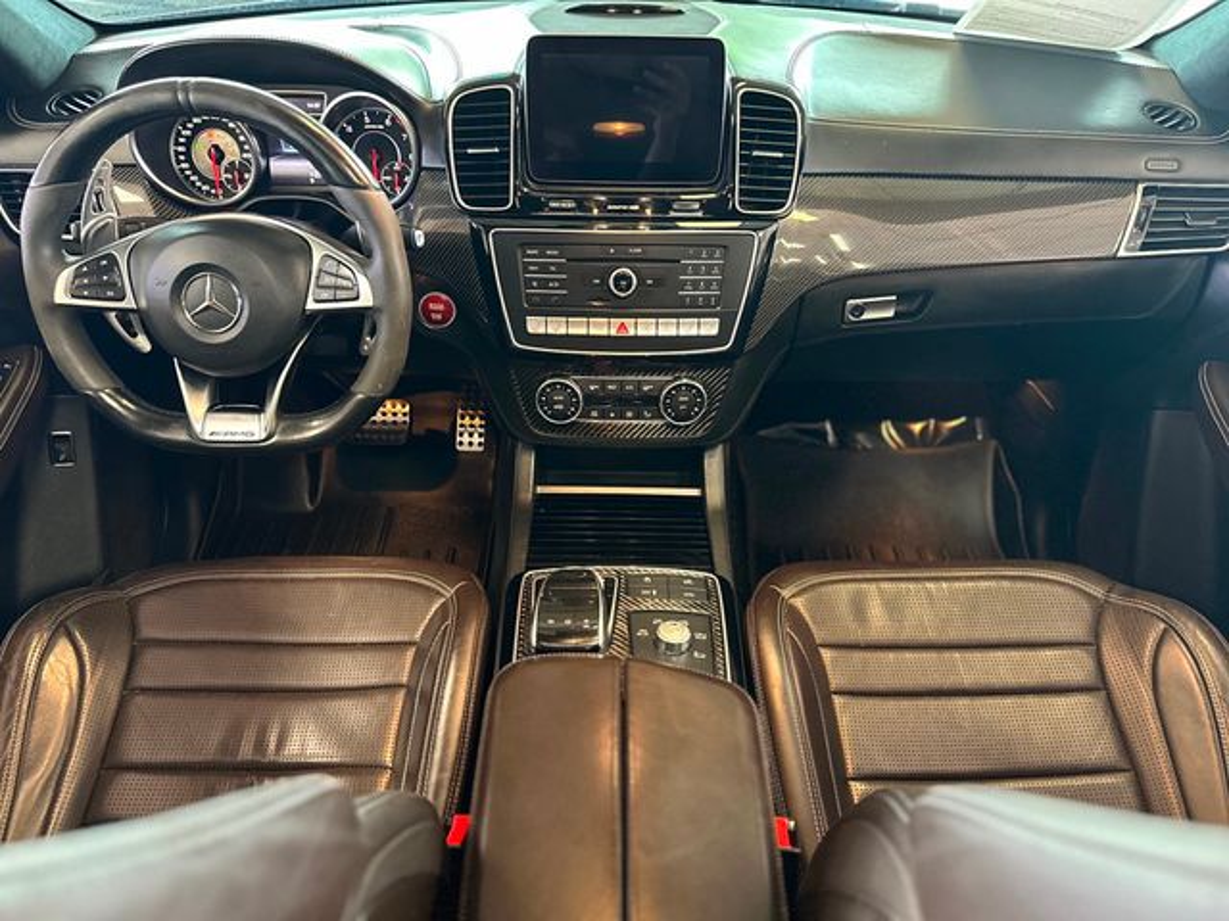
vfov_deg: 56.8
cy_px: 460
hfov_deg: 71.6
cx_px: 614
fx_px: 852
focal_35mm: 24
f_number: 1.78
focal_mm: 6.86
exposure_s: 1/40
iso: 800
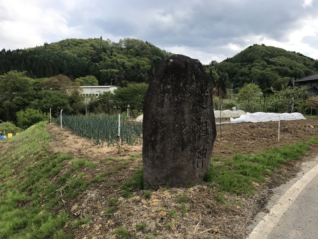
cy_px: 120
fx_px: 257
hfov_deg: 63.4
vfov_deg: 49.7
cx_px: 159
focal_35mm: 28
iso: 20
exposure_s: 1/1168
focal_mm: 3.99
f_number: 1.8
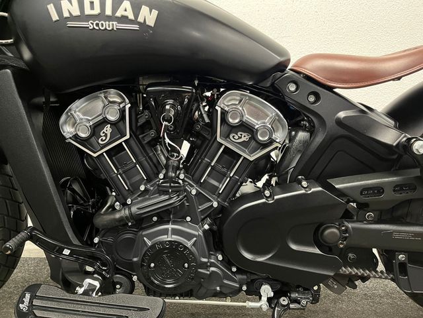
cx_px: 212
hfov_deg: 67.3
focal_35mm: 26
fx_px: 318
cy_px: 159
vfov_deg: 53.1
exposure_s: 1/25
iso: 500
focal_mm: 5.1
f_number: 1.6
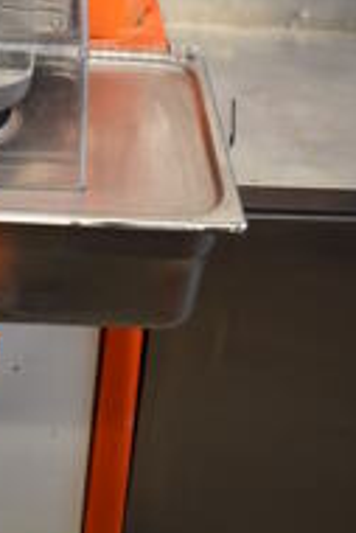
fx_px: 1007
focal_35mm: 68
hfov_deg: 19.7
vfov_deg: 27.8
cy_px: -7
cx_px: 48
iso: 900
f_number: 3.5
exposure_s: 1/125
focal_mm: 18
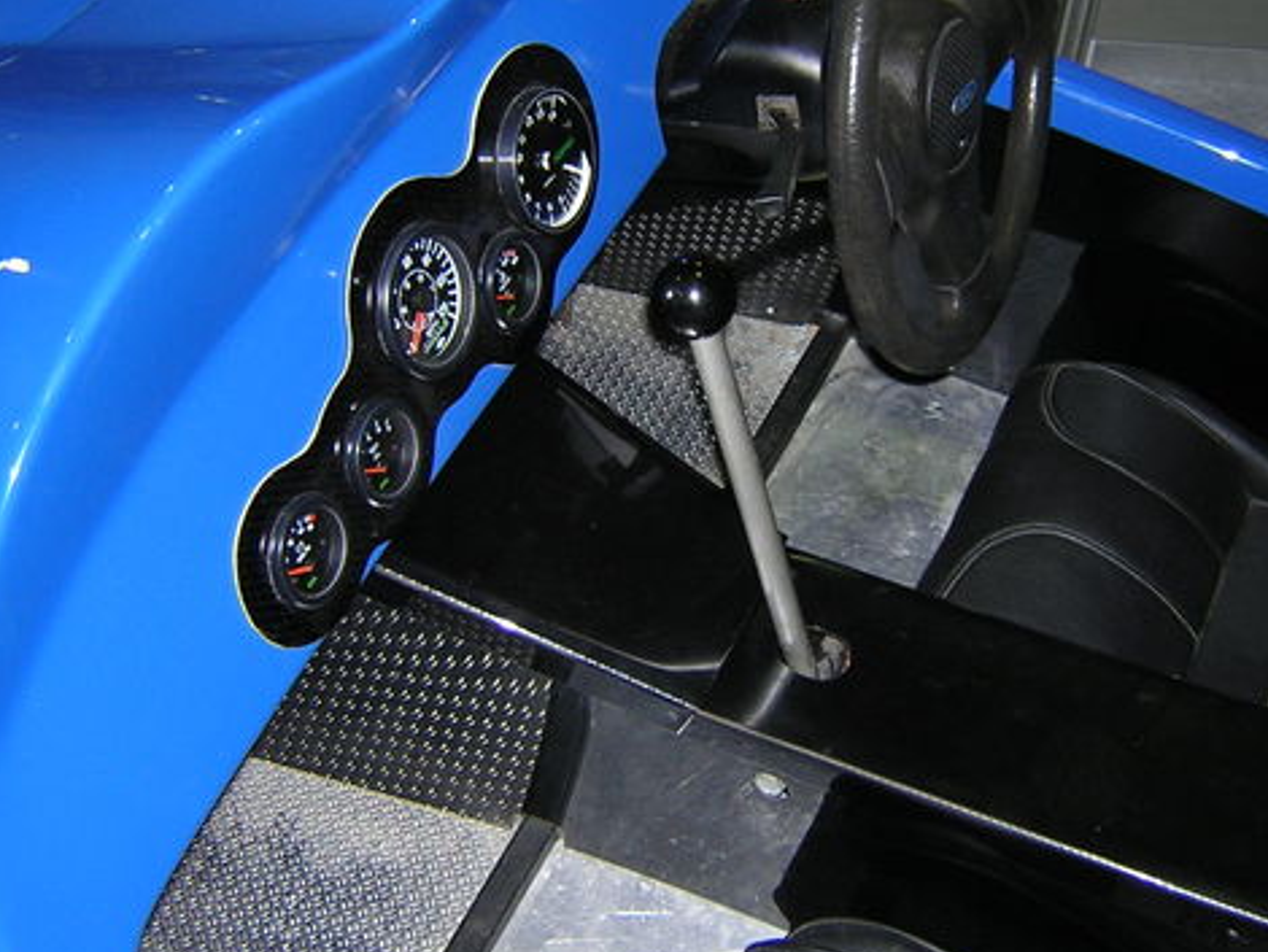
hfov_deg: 38.8
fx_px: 1796
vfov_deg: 29.6
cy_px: 343
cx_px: 712
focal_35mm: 49
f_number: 2.6
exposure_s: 1/60.1
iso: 173
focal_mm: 4.7
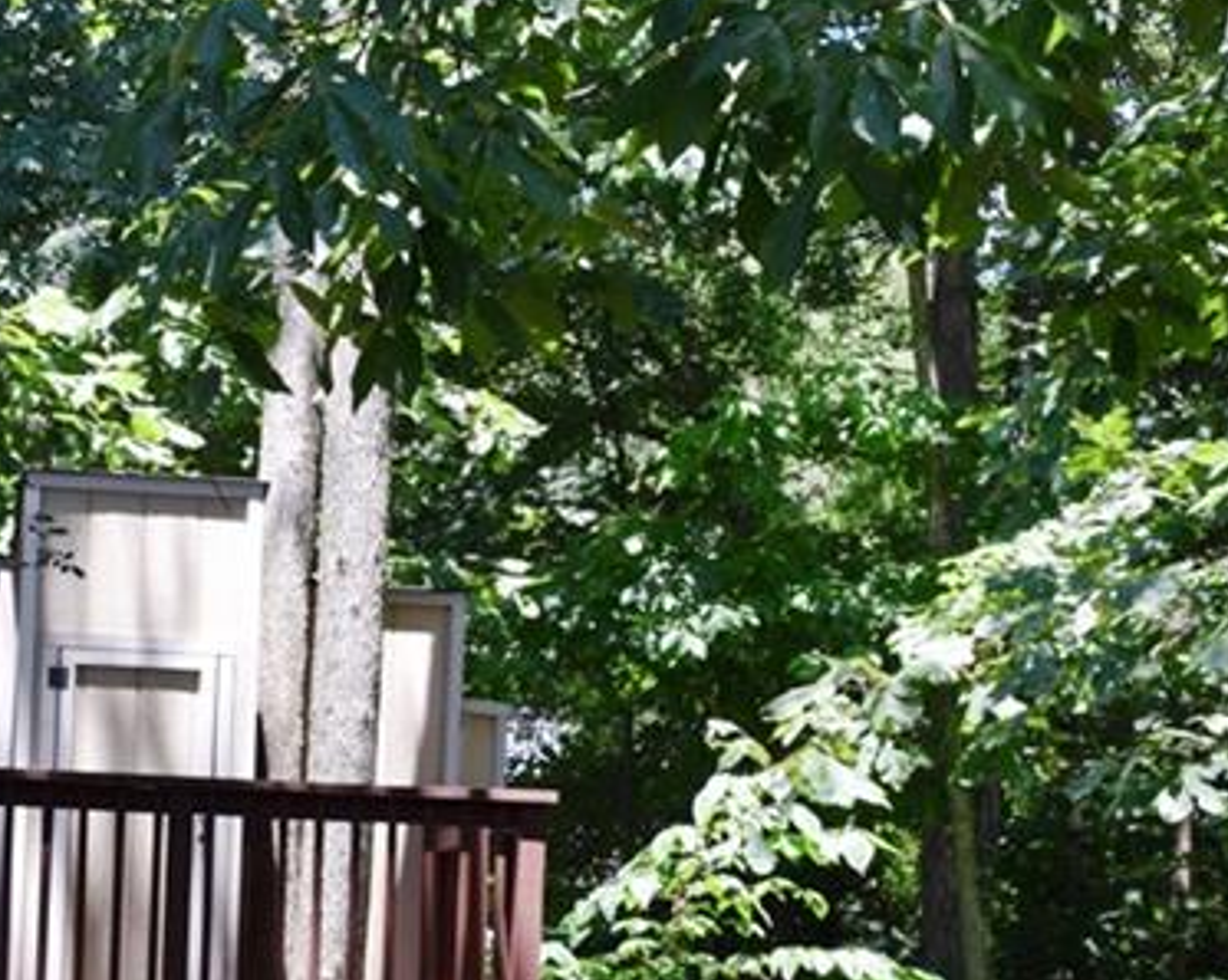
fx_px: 3788
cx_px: 263
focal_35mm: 104
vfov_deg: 14.6
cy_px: 868
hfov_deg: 18.3
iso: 400
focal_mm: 27
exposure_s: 1/200
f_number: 7.1
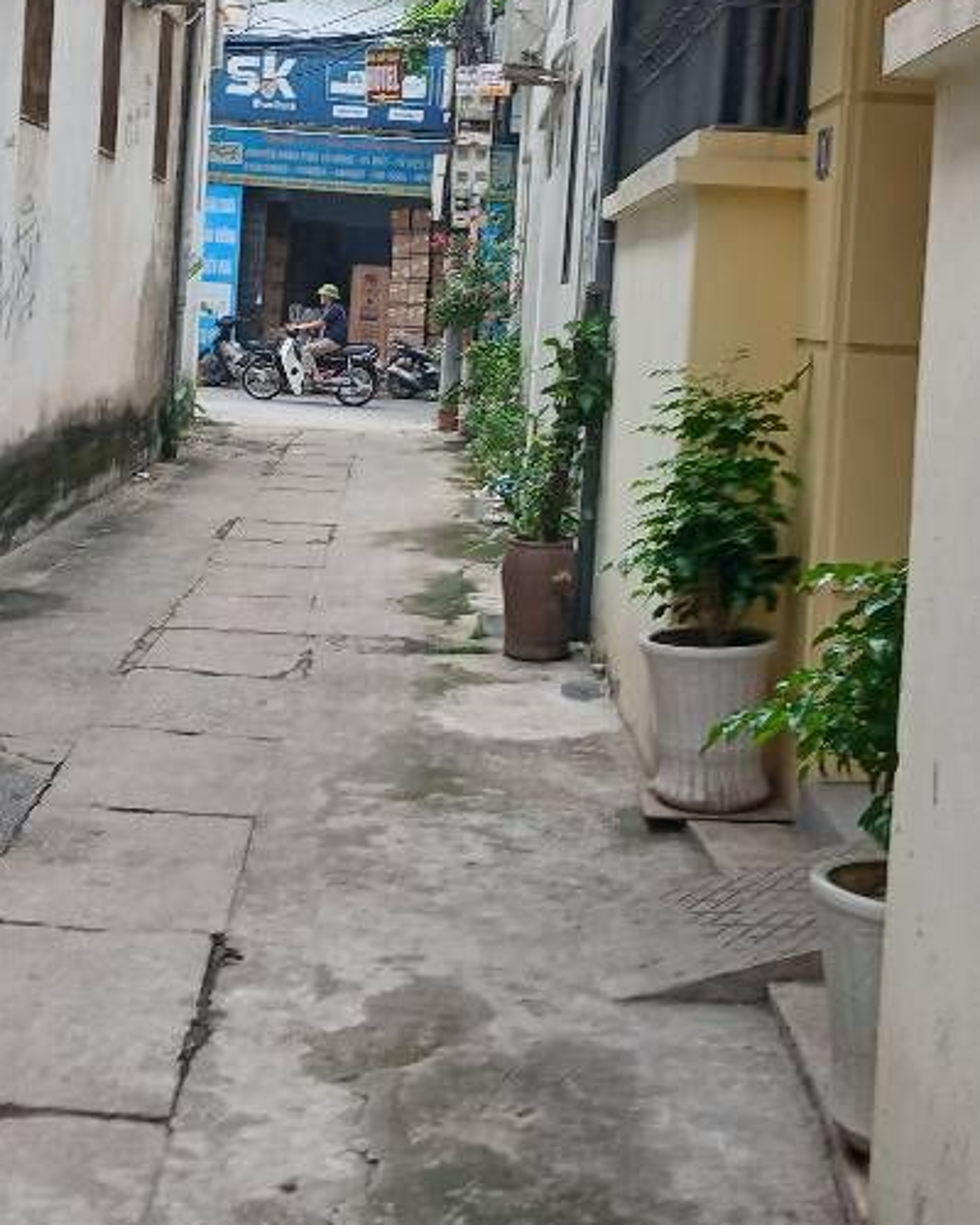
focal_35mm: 52
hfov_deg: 29.0
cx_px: 345
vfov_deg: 35.5
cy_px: 360
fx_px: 1885
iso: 20
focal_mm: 3.98
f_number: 1.8
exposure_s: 1/133
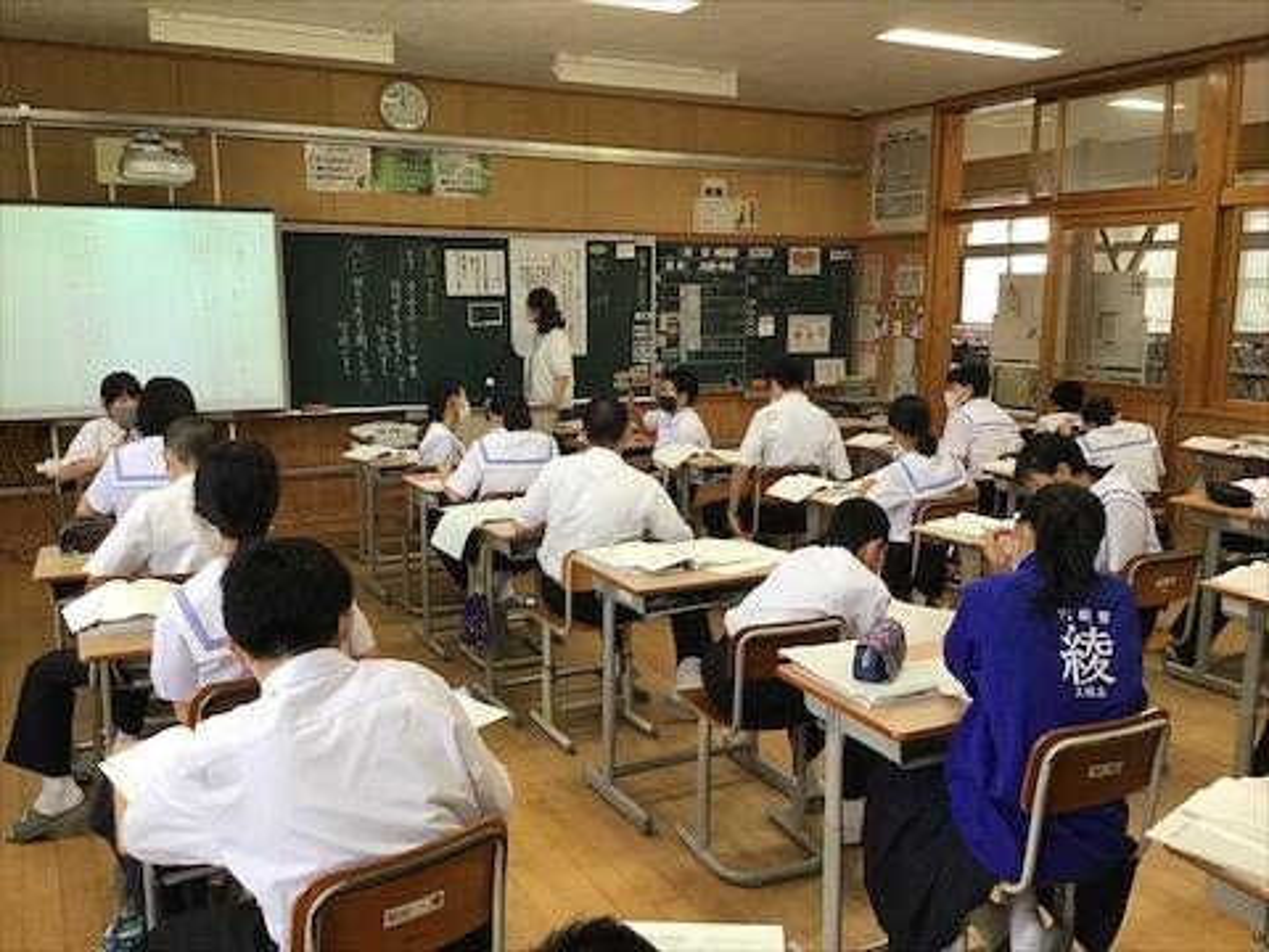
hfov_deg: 58.4
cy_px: 476
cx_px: 634
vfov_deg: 45.4
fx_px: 1136
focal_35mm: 31
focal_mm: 3.3
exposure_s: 1/30
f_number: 2.4
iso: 25
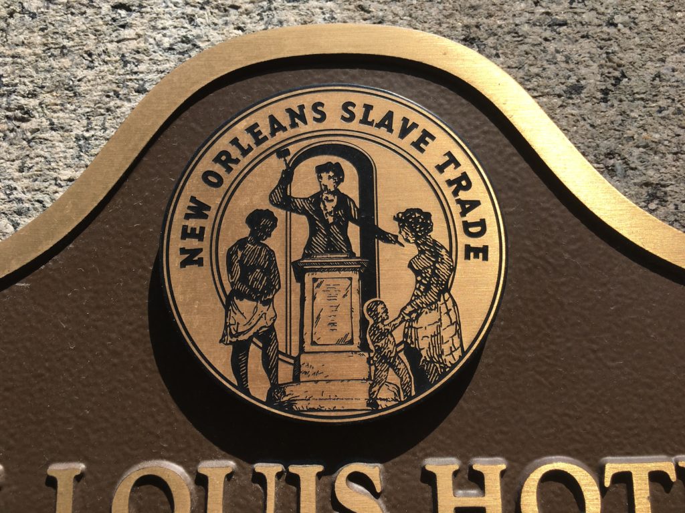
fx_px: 574
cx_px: 342
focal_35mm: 29
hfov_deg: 61.7
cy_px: 256
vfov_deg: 48.2
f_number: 2.2
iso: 25
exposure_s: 1/1221
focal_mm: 4.15
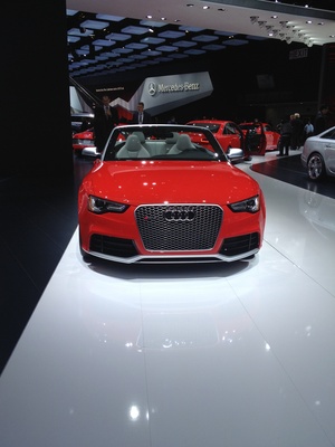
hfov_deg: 40.7
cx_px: 168
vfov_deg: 52.6
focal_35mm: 35
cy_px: 224
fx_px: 452
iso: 50
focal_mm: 4.28
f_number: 2.4
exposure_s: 1/273
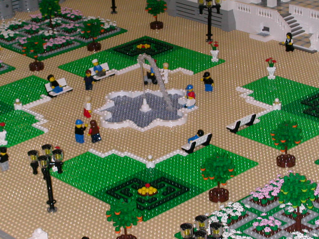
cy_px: 120
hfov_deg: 17.7
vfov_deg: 13.3
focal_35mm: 111
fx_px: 1023
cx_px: 160
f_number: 4.8
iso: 200
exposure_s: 1/59.9
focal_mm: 16.8
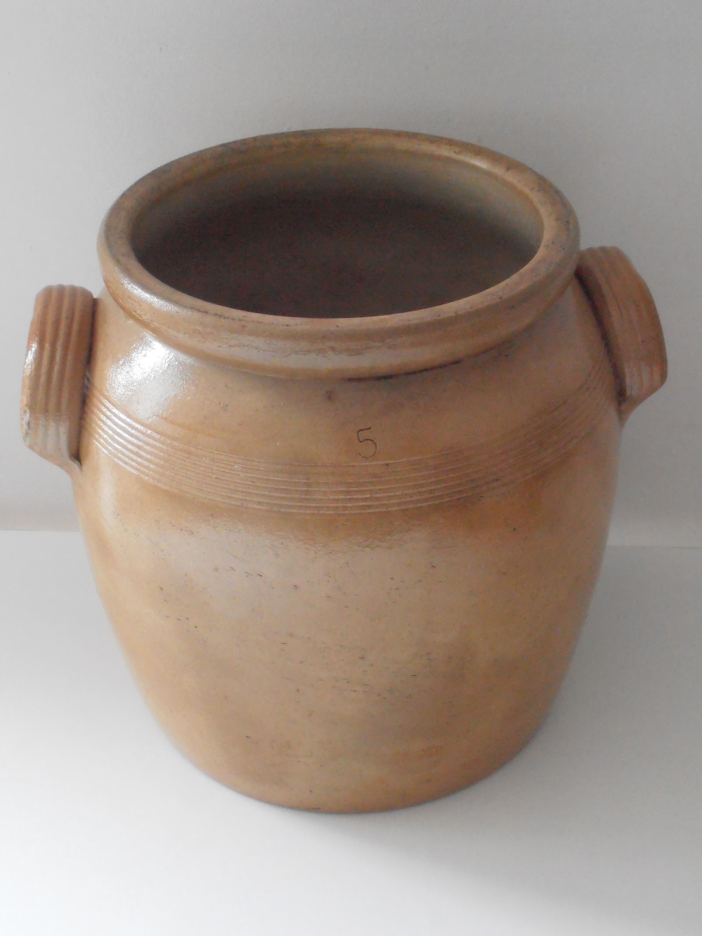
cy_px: 468
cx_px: 351
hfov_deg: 21.3
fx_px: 1866
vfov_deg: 28.2
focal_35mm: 69
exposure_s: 1/200
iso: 800
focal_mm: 12.29
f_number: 4.8
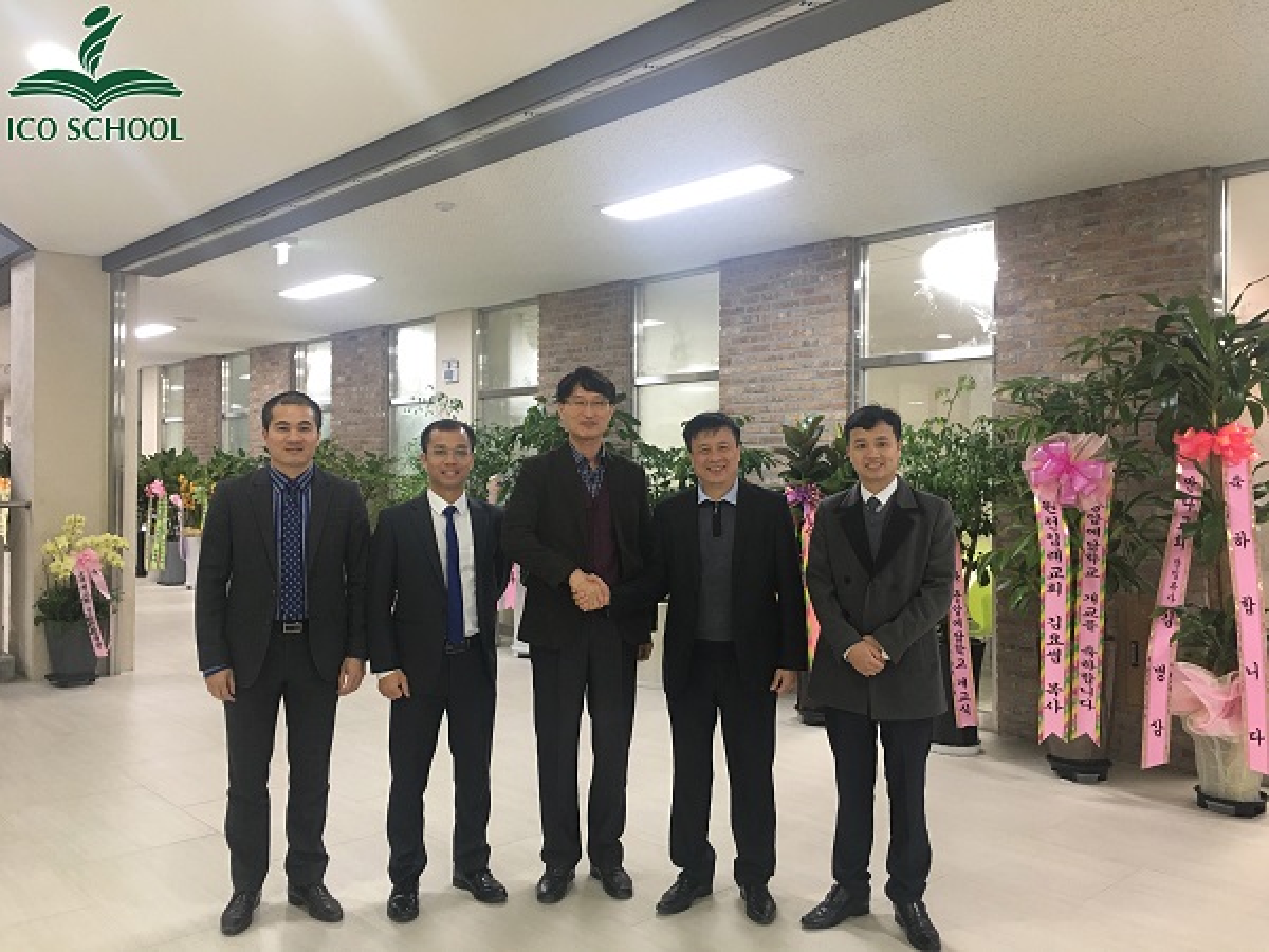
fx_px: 1063
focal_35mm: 29
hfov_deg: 61.7
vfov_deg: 48.2
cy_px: 476
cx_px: 634
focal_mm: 4.15
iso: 50
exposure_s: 1/15
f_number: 2.2
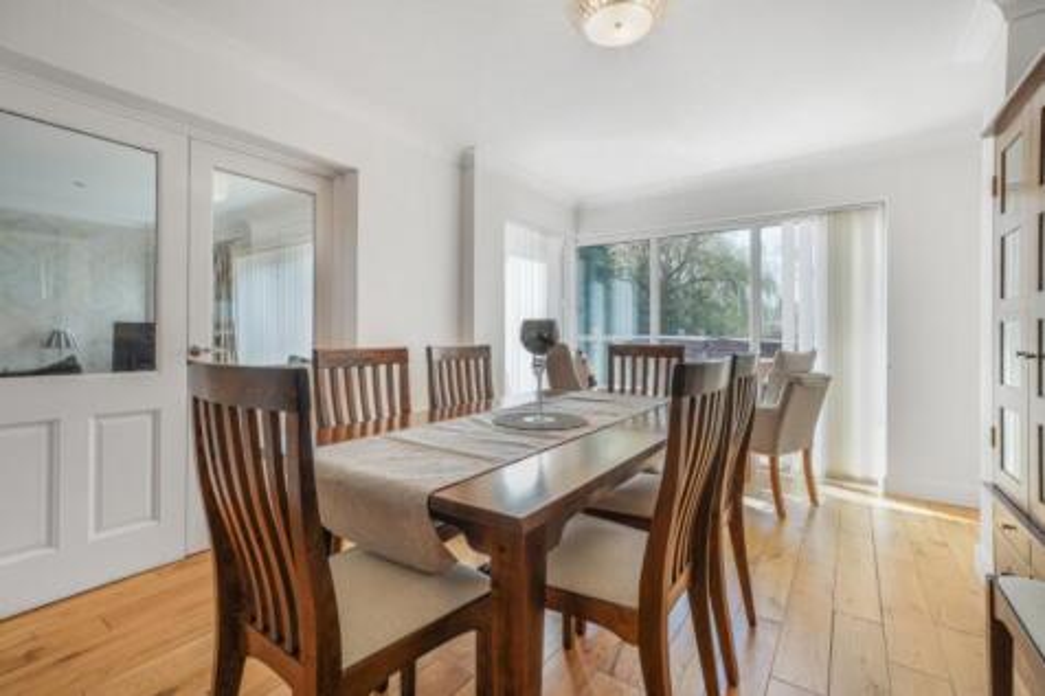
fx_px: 464
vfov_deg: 73.7
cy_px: 348
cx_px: 522
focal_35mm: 16
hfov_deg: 96.8
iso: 400
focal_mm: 16
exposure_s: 1/25
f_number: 8
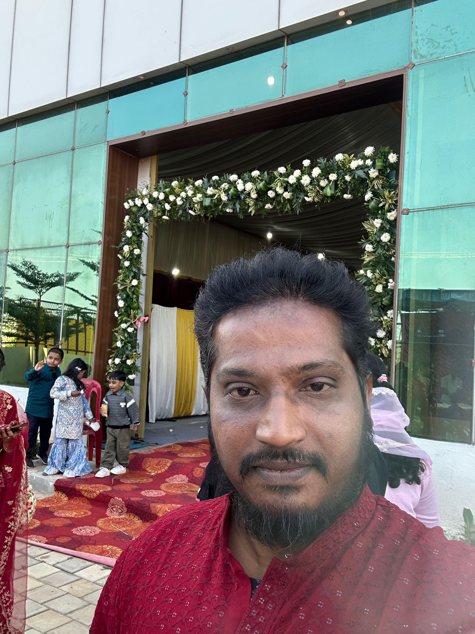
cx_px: 238
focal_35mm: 30
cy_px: 317
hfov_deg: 46.8
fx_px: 549
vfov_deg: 60.0
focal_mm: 2.69
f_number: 1.9
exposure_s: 1/121
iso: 50
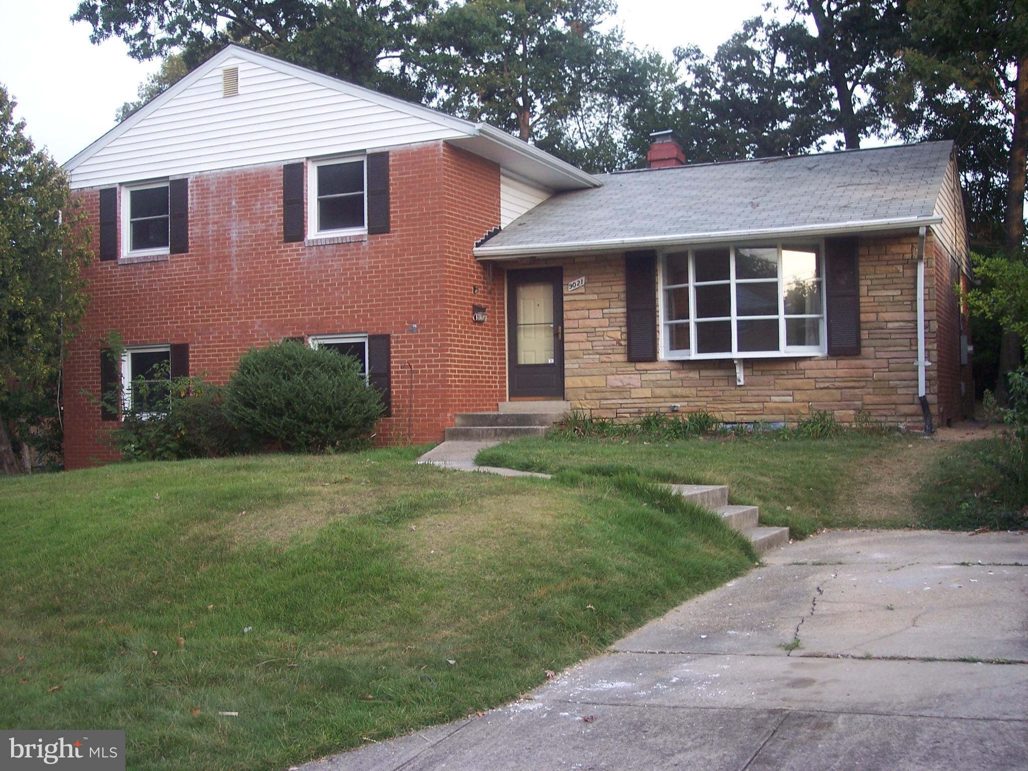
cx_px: 514
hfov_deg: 47.9
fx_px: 1158
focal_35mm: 39
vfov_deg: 36.8
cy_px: 386
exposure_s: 1/90
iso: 100
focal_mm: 8
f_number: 2.8
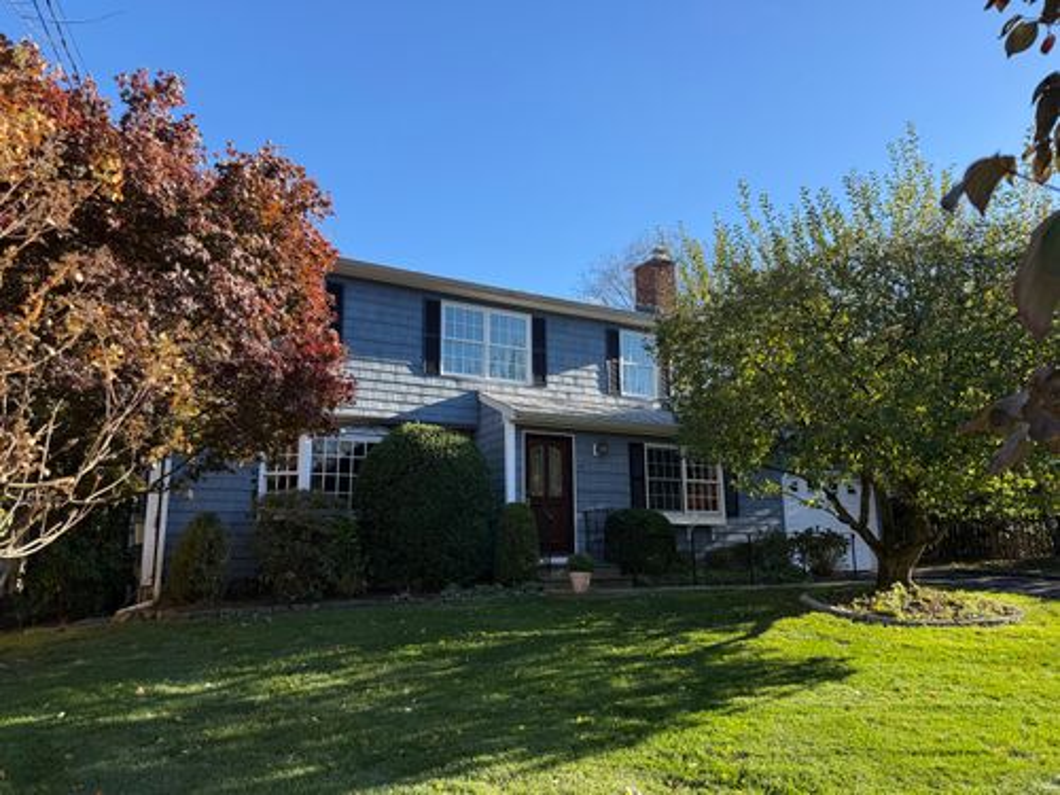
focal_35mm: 24
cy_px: 398
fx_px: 735
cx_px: 530
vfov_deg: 56.8
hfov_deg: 71.6
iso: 80
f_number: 1.78
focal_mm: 6.76
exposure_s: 1/1250
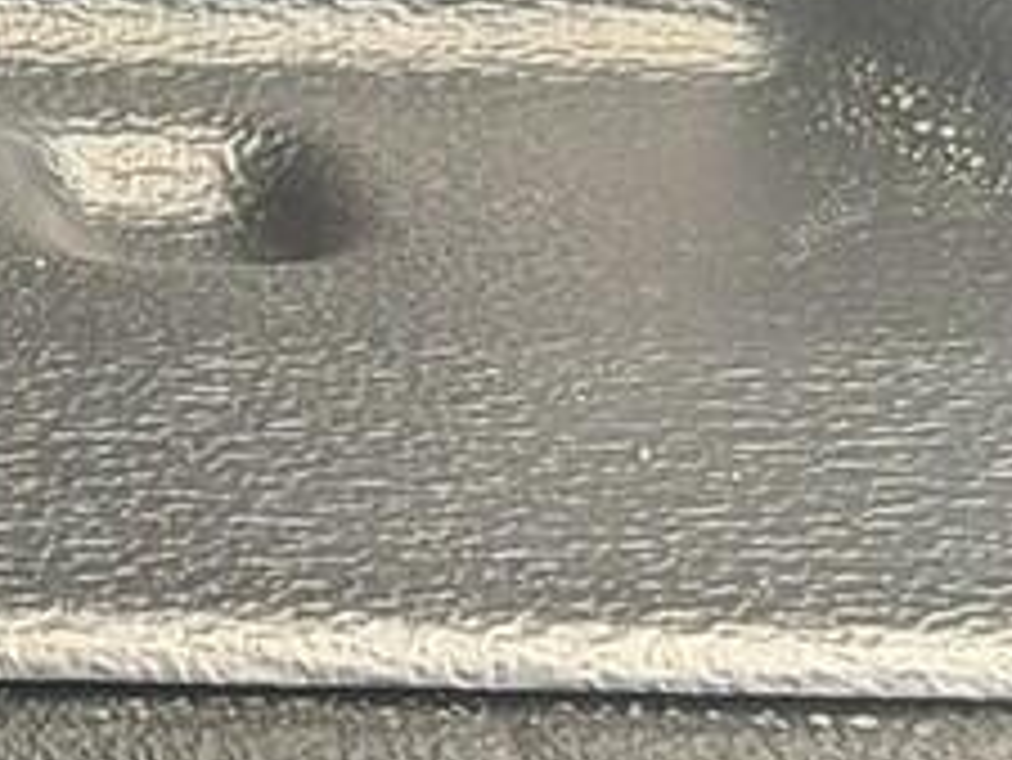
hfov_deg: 6.0
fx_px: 8980
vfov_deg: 4.7
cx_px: -1930
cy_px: -1237
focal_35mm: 307
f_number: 1.78
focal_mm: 6.76
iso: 100
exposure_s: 1/93
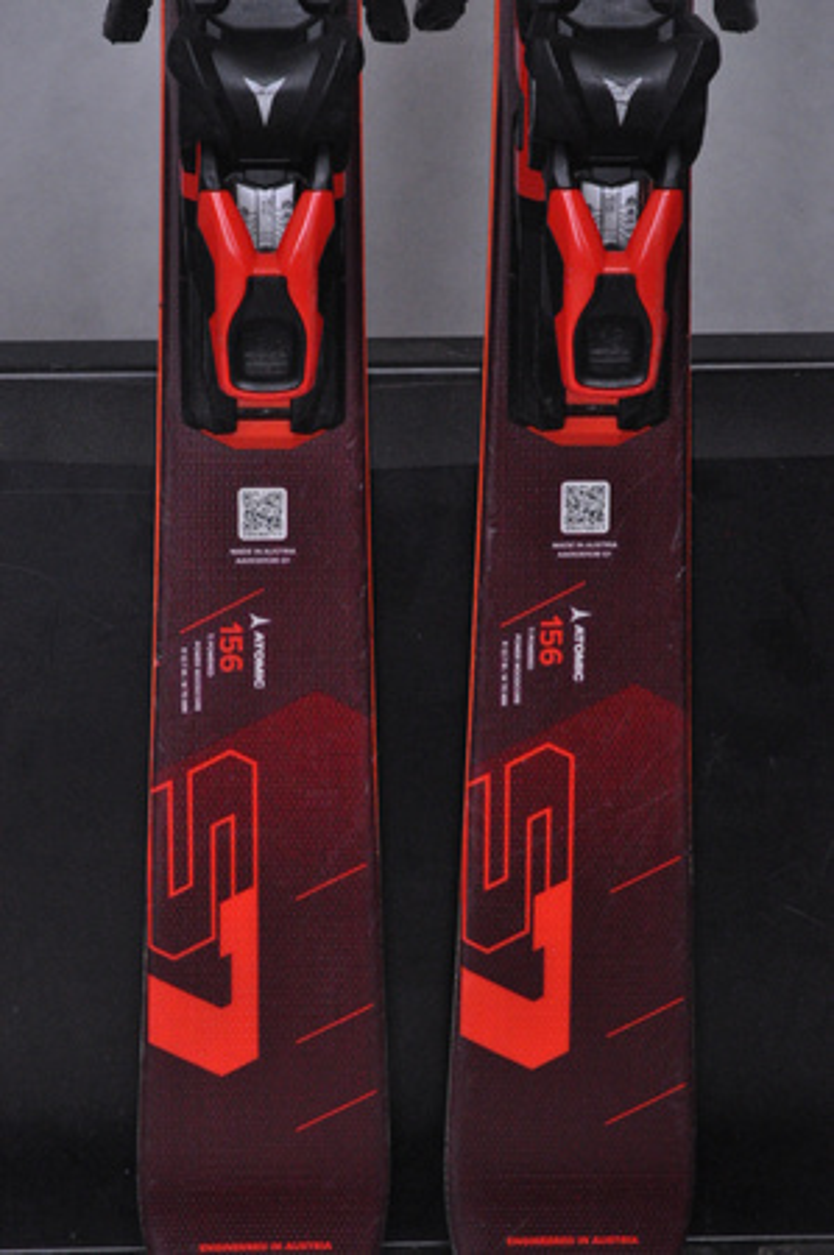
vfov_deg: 15.2
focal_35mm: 135
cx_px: 417
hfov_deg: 10.1
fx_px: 4702
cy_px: 628
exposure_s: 1/125
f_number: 9.5
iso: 3200
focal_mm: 90
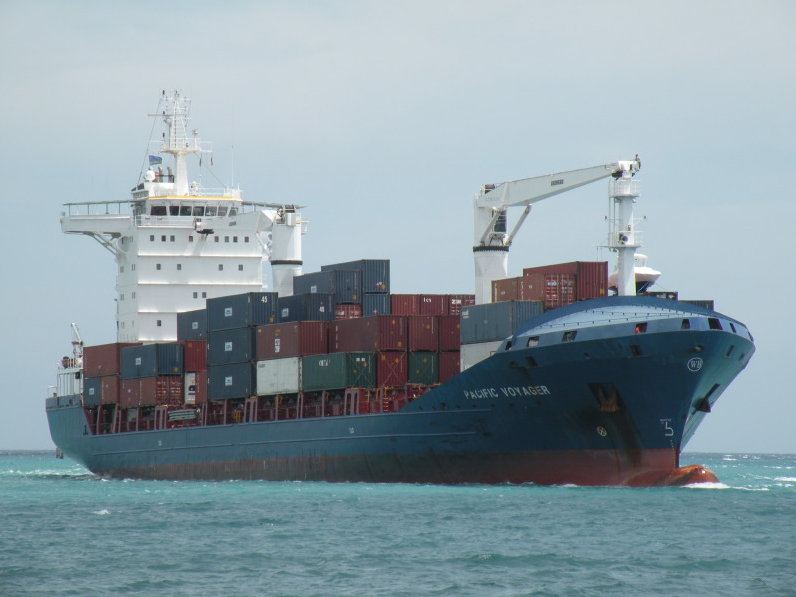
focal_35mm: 226
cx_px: 398
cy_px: 299
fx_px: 5197
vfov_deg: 6.6
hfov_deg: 8.8
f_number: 7.1
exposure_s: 1/278
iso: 64
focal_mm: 39.8
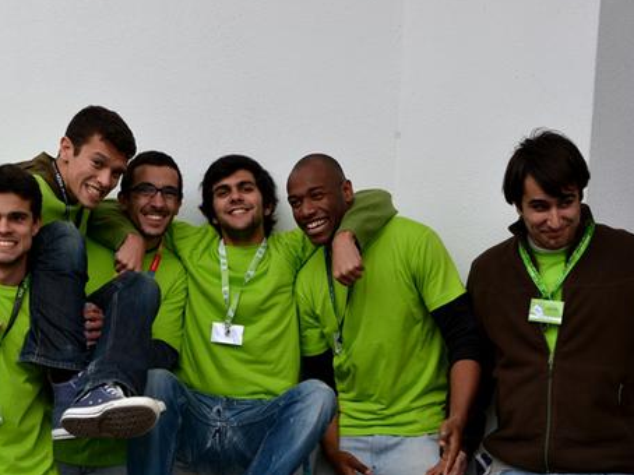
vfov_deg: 23.9
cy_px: 330
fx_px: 1117
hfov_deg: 31.5
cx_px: 222
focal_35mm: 61
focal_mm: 24
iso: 110
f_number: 5.6
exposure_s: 1/125
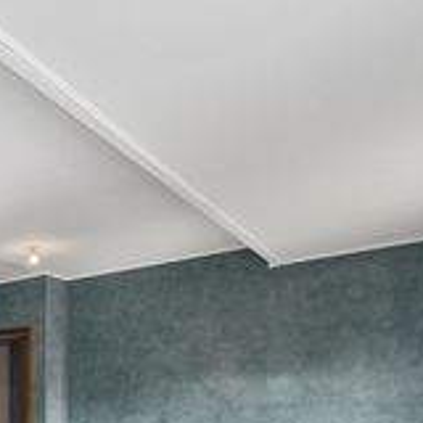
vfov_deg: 42.9
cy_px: 387
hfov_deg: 36.5
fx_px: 484
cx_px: -85
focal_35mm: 35
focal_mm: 14
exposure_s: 1/8
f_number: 11
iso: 125
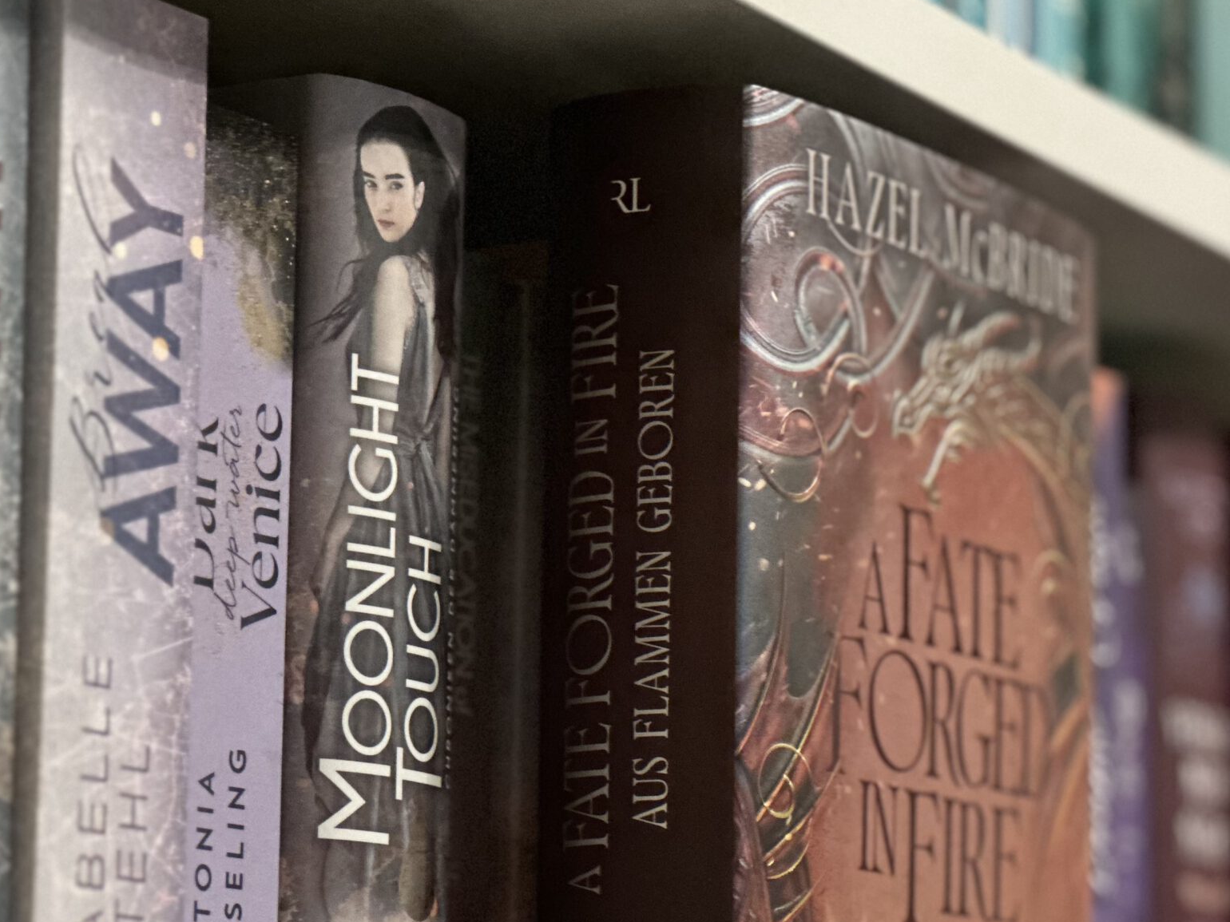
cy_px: 709
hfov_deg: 15.4
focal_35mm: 128
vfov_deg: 11.5
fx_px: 4548
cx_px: 834
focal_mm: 9
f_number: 2.8
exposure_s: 1/14
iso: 640
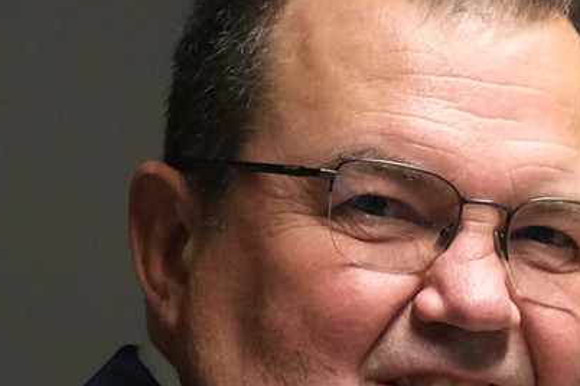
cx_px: 1578
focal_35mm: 478
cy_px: 971
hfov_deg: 4.2
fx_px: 7701
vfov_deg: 2.8
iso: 640
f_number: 2
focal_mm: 50
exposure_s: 1/180
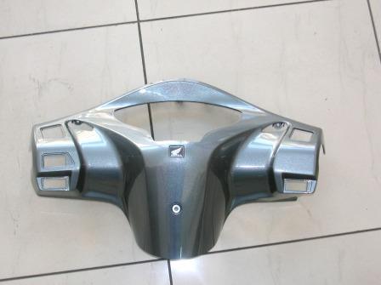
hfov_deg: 35.6
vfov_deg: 27.0
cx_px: 190
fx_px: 594
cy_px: 142
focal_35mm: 54
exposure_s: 1/30
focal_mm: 9.1
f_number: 3.4
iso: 50
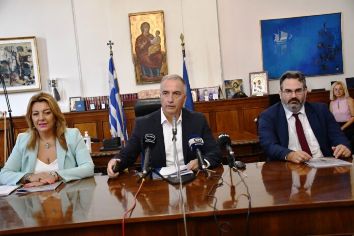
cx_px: 177
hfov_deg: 43.6
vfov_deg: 29.9
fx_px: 442
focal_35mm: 45
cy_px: 118
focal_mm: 30
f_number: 4
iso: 2800
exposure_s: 1/125
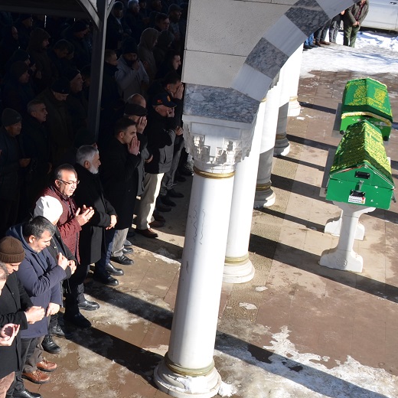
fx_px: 859
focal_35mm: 66
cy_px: 209
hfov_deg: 24.1
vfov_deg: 26.1
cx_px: -57
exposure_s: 1/250
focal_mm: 18
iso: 100
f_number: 7.1
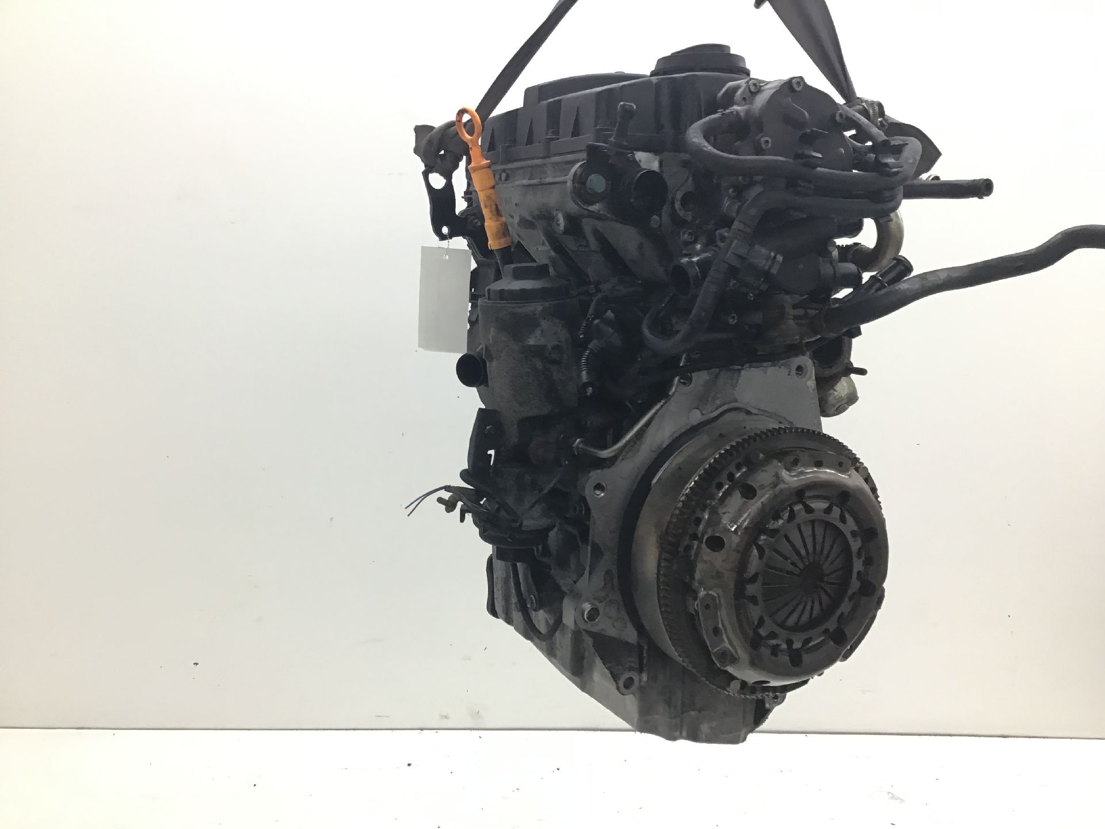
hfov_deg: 58.4
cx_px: 552
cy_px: 414
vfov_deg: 45.4
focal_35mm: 31
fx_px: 990
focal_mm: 3.3
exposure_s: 1/33
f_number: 2.4
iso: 40
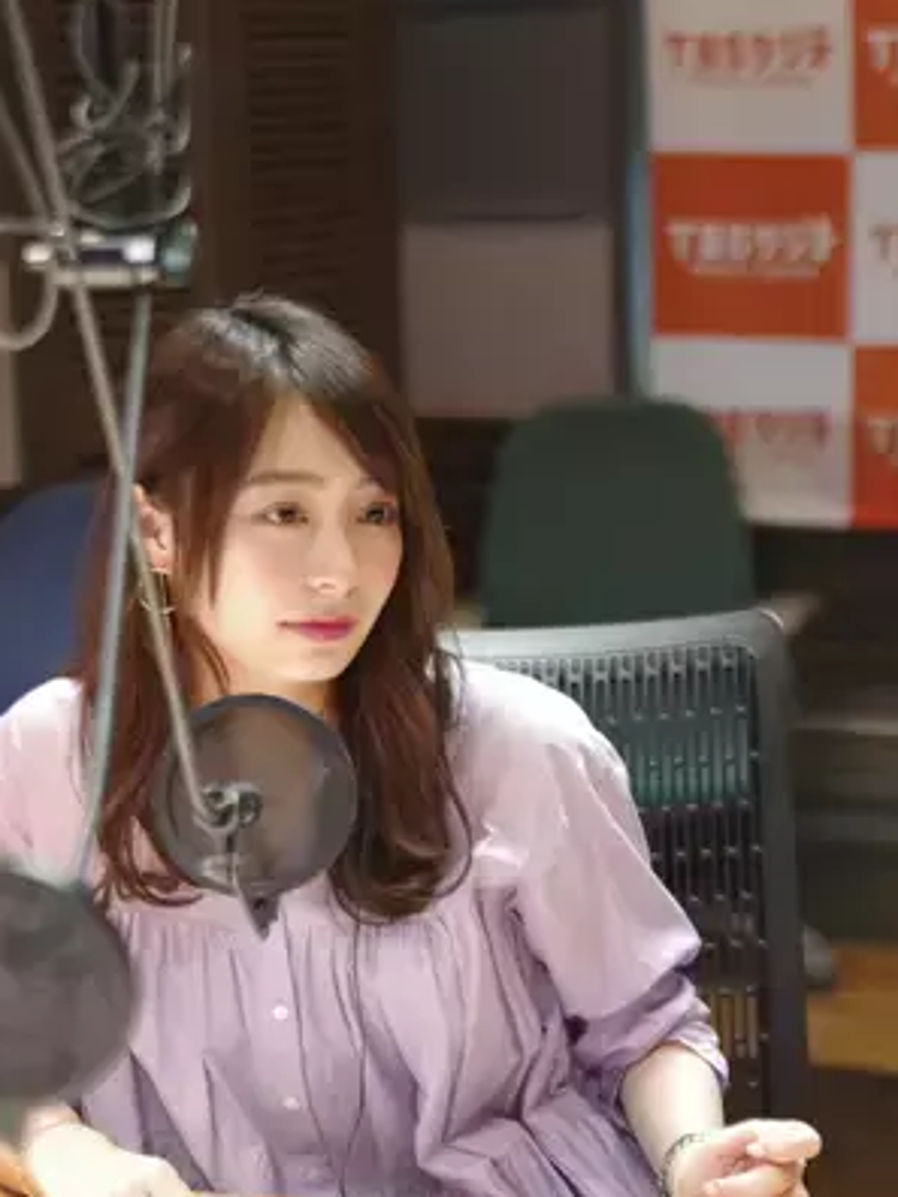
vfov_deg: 19.3
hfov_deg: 14.5
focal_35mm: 102
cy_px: 598
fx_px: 3528
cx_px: 505
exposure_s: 1/125
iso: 3200
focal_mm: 70
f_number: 3.2
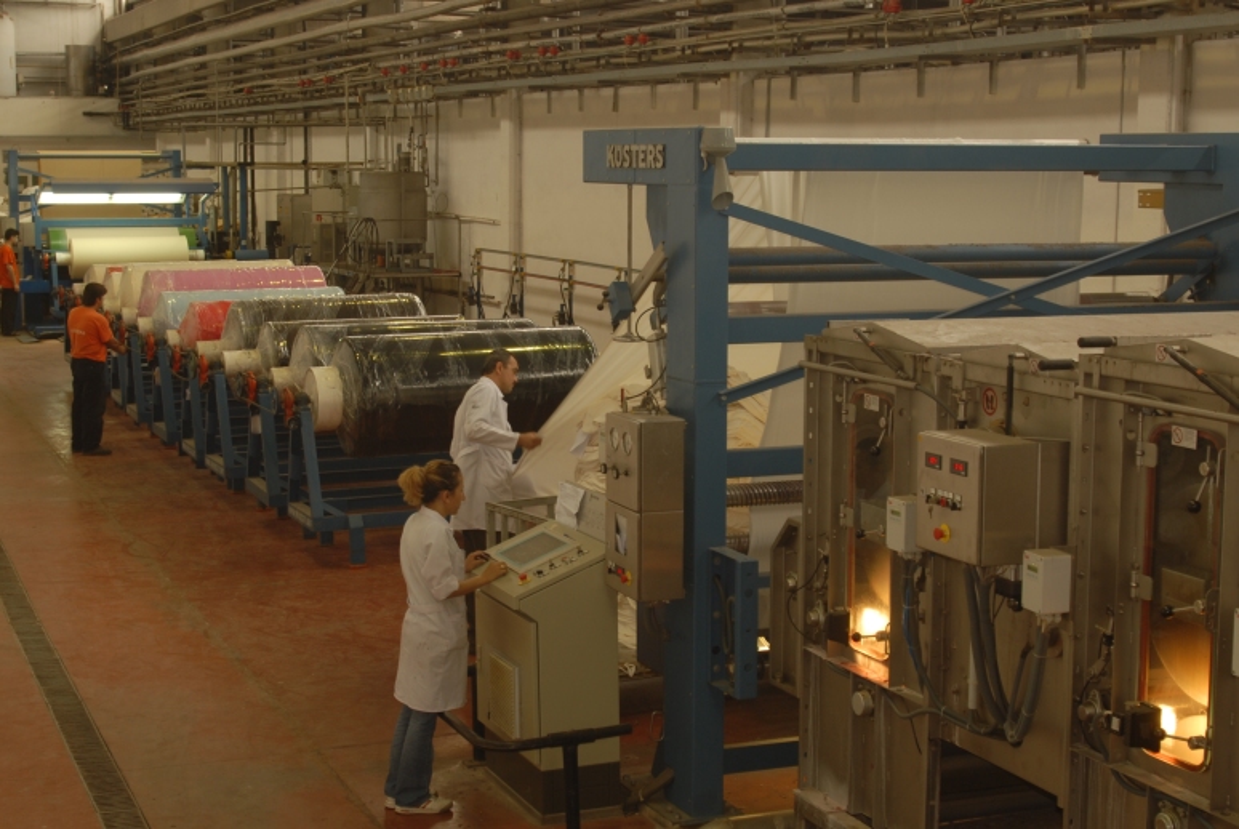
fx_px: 1809
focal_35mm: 52
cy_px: 414
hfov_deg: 37.8
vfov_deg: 25.8
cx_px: 620
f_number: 5.6
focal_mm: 35
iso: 100
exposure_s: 1/8
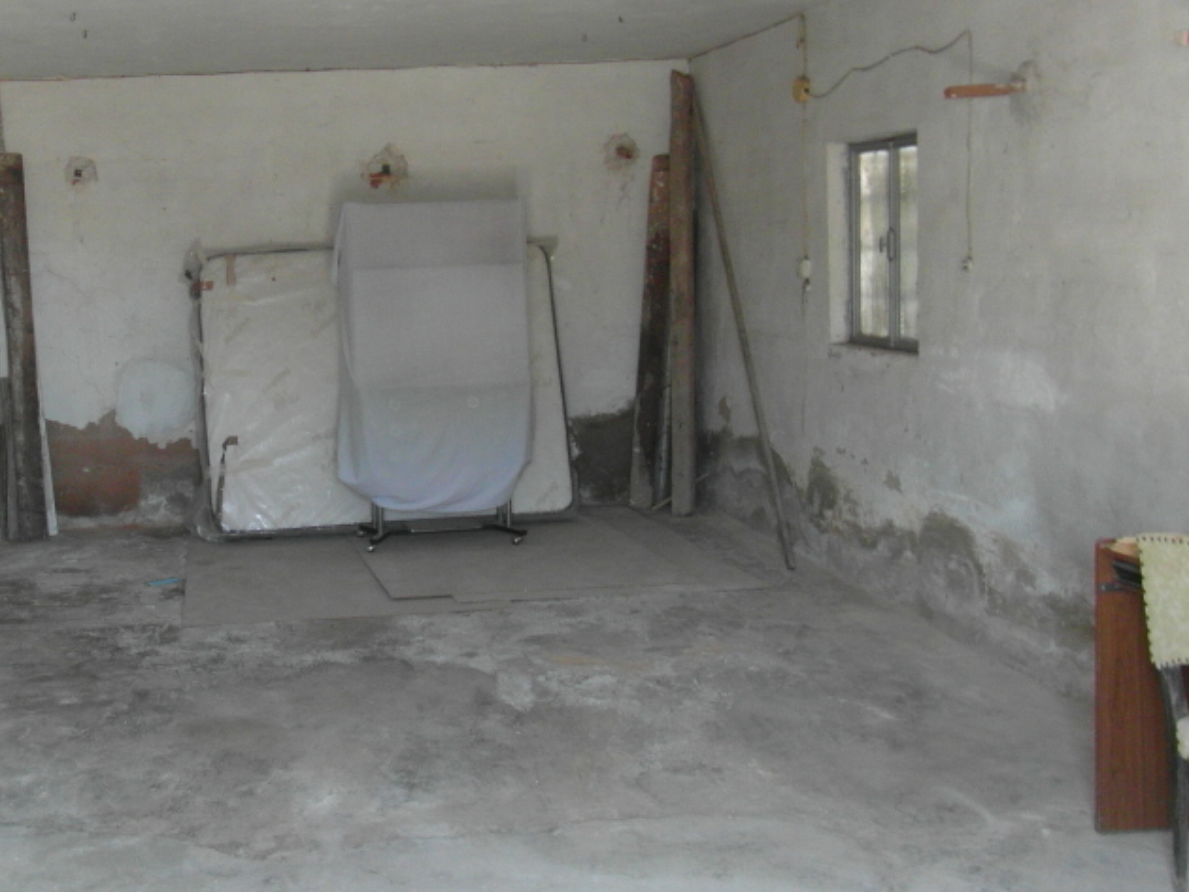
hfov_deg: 46.2
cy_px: 343
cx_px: 300
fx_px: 1340
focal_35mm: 39
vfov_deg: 36.7
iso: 240
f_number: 3.2
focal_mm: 4
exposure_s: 1/30
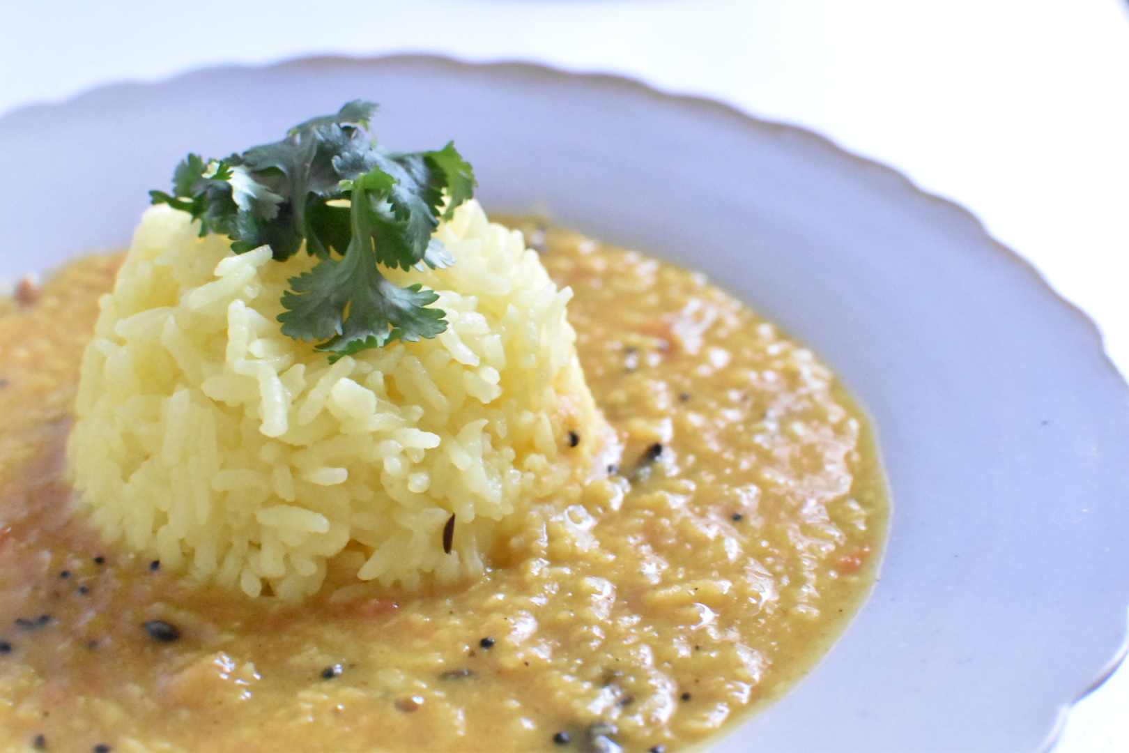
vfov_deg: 25.8
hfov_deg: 37.9
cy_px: 376
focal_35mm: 52
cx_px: 564
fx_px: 1646
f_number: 6.3
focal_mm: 35
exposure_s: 1/50
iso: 12800
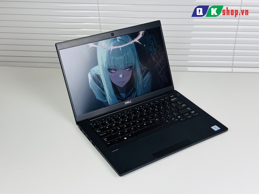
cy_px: 97
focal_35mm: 48
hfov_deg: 39.7
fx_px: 359
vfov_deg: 30.3
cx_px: 130
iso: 50
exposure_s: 1/159
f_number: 1.78
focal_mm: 6.76
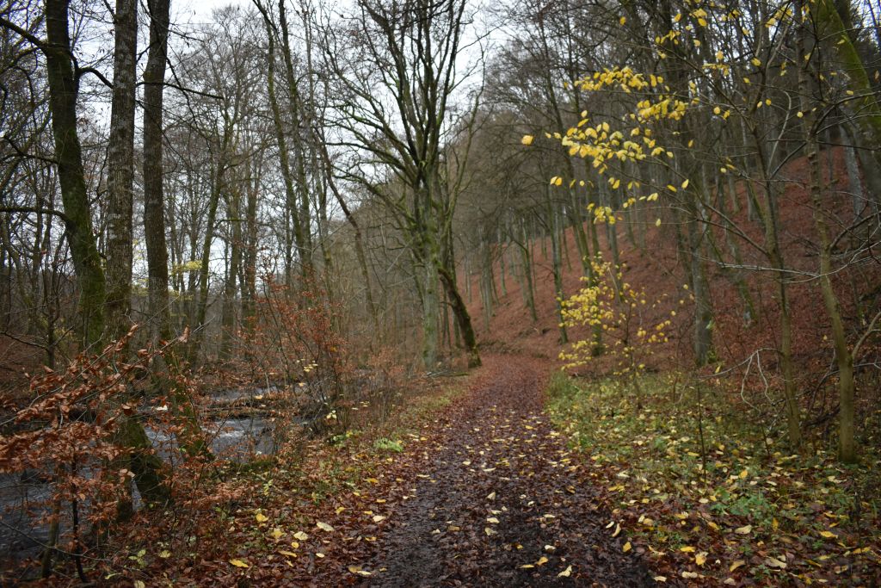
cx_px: 440
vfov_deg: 43.6
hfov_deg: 61.9
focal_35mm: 30
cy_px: 294
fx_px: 734
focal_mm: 20
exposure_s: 1/160
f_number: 3.5
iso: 800
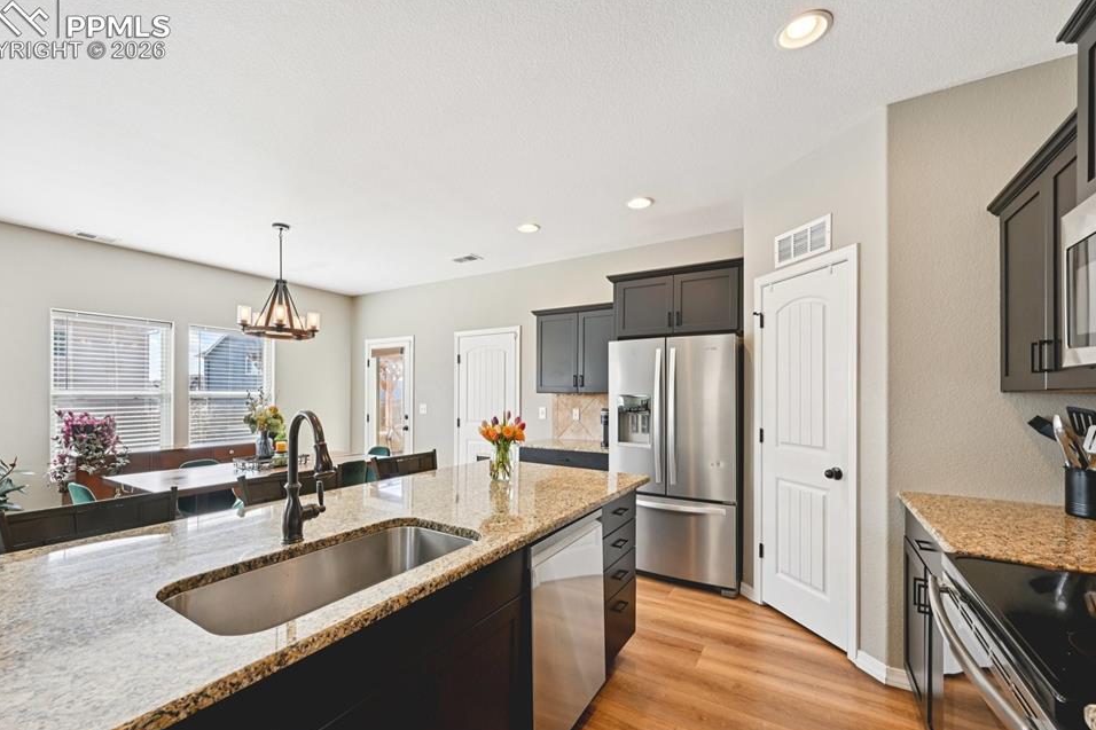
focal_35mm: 15
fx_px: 457
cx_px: 527
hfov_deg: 100.4
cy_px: 386
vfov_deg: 77.2
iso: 125
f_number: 11
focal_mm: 14
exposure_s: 1/15
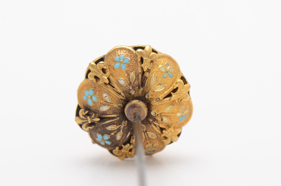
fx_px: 993
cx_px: 140
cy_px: 93
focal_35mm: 128
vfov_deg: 10.7
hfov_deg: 16.1
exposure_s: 1/125
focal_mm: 85
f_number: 14
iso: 200
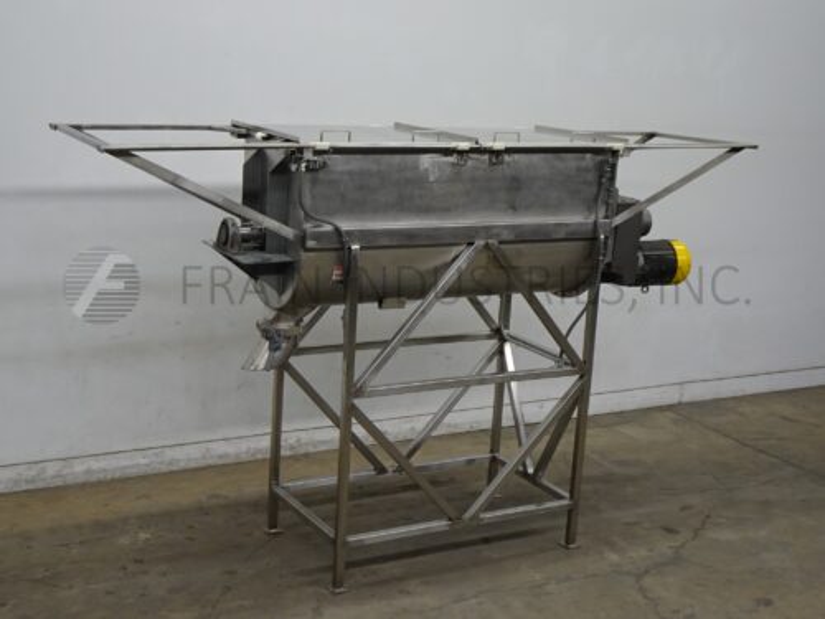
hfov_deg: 39.7
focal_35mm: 48
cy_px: 310
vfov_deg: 30.3
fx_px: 1144
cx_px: 412
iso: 160
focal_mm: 7.79
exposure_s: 1/50
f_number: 4.5
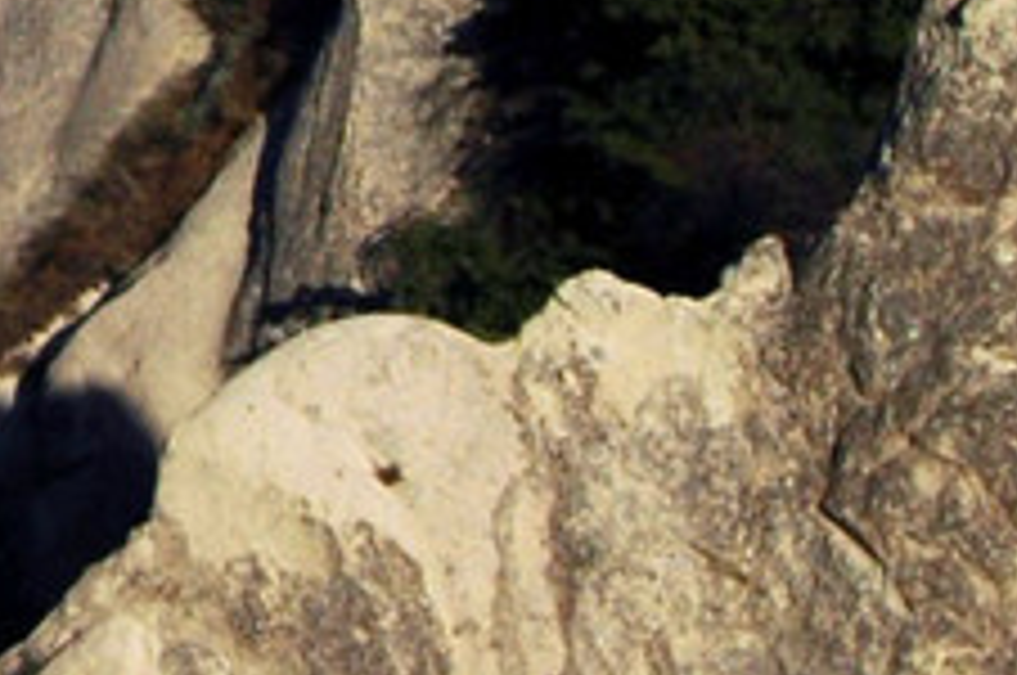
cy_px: -1460
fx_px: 8999
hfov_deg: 5.9
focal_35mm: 319
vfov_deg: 4.1
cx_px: -2286
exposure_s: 1/640
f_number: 13
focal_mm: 30
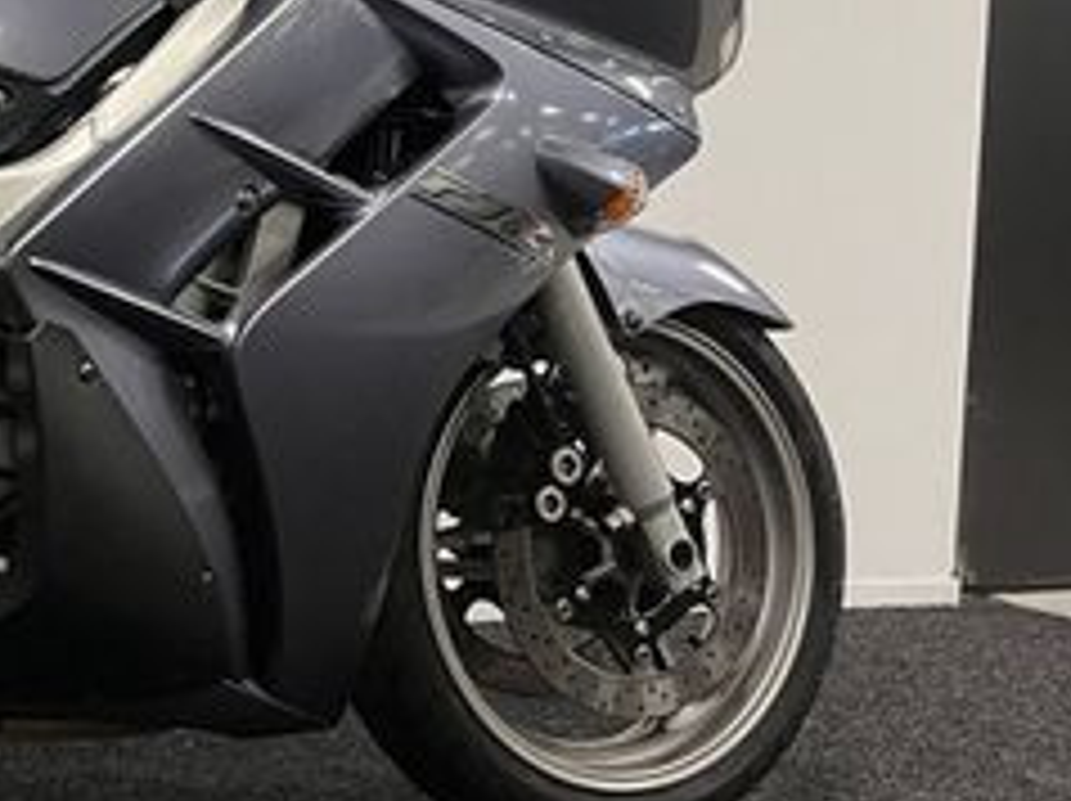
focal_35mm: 70
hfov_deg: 24.0
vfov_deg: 20.8
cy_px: 171
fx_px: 2164
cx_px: -364
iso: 80
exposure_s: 1/50
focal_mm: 5.1
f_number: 1.6
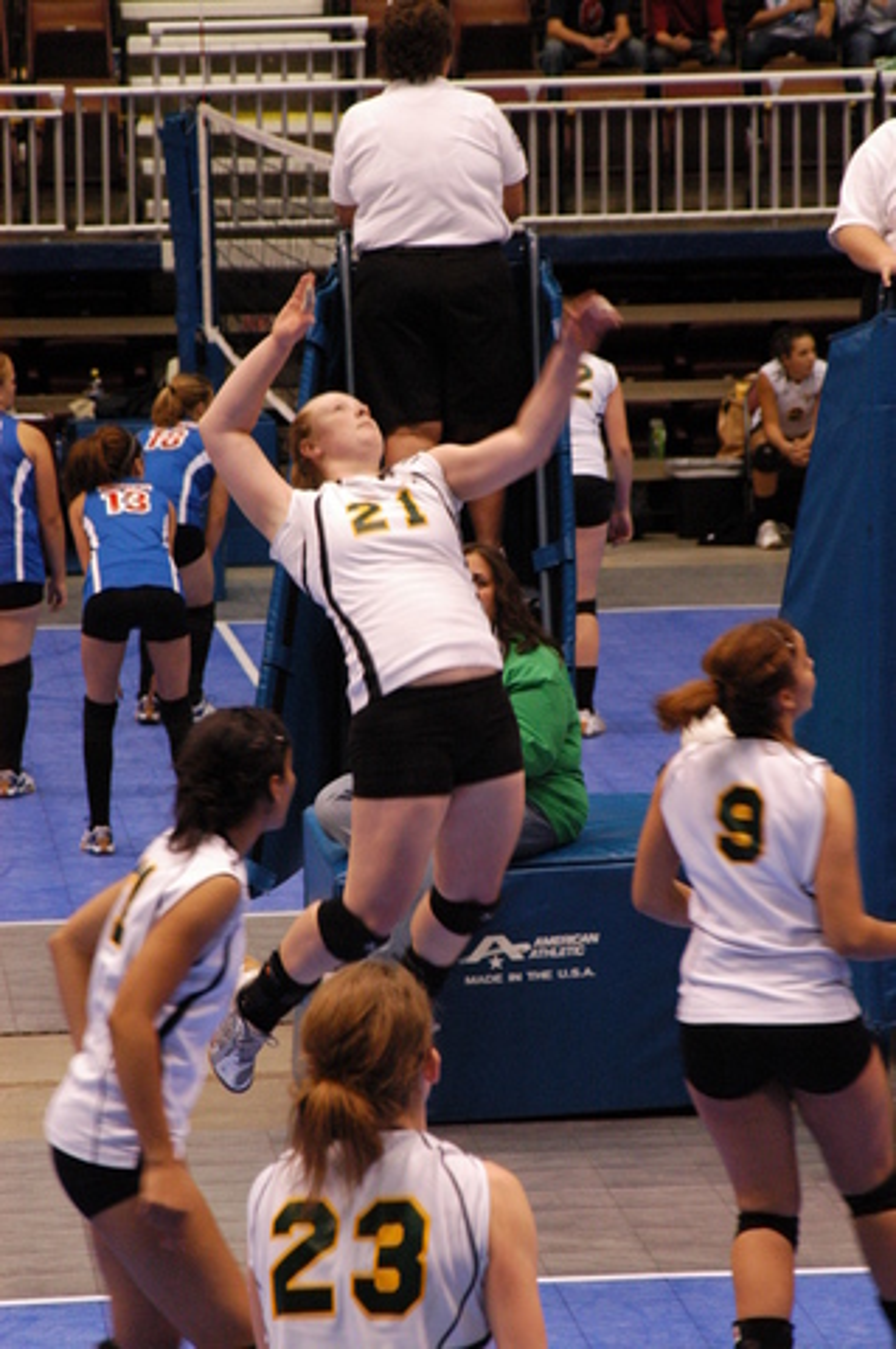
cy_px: 674
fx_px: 6734
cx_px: 448
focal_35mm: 180
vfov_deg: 11.4
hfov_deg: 7.6
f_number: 7.1
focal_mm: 120
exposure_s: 1/100
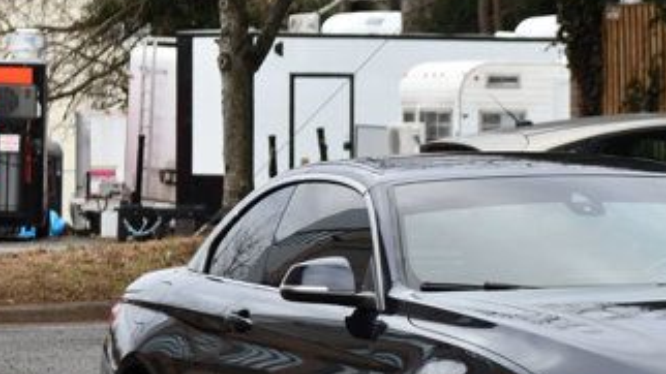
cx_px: 567
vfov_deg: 4.0
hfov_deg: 7.0
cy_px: 247
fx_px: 5403
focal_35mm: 306
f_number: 4.8
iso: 800
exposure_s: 1/200
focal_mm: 98
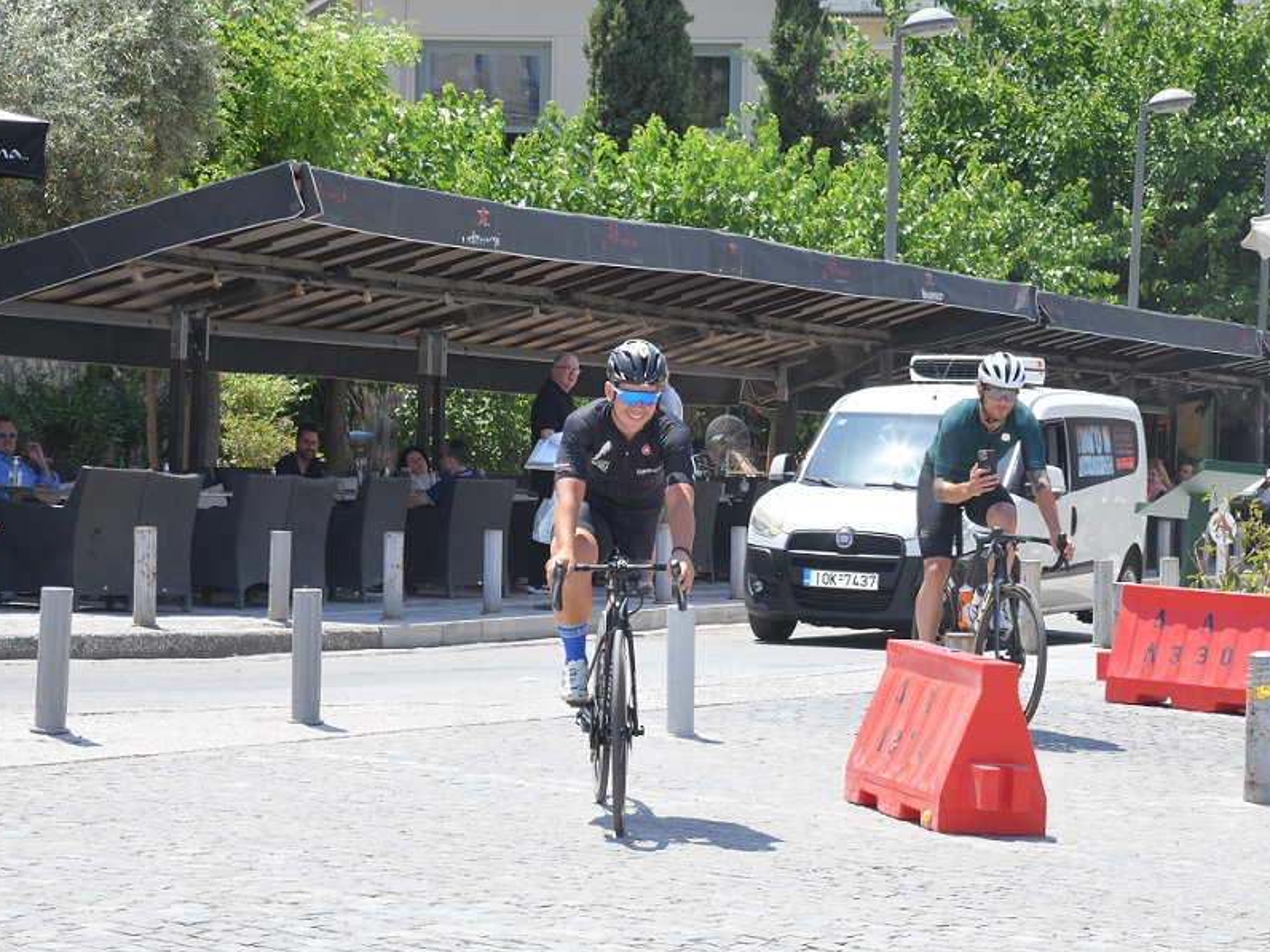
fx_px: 3669
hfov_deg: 19.6
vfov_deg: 14.8
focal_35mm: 100
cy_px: 477
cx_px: 697
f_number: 16
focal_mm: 92
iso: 500
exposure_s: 1/200
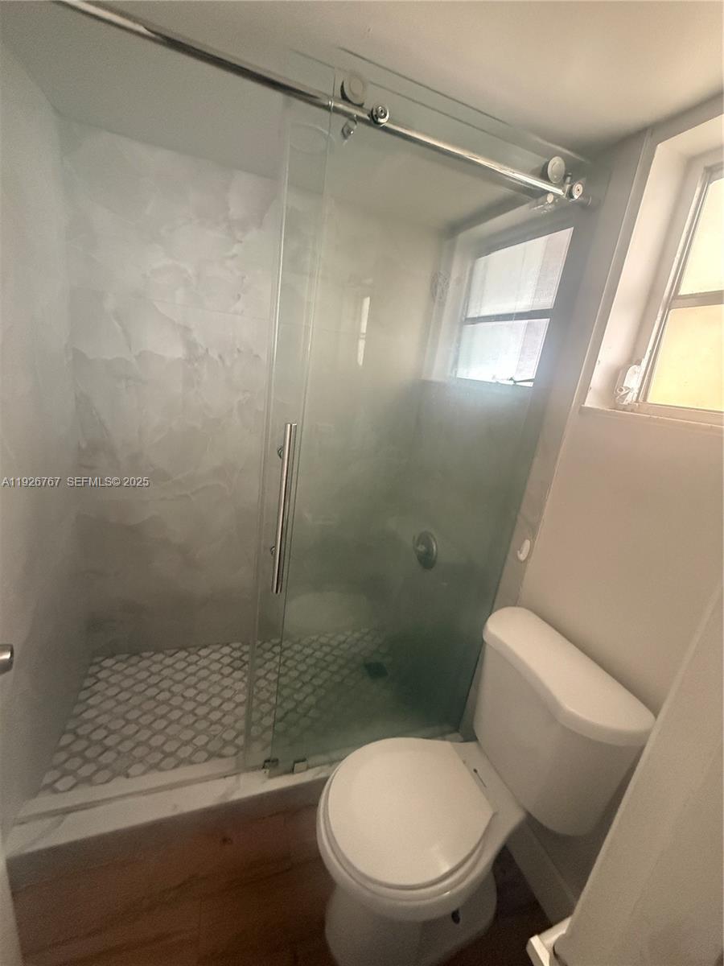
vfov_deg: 102.1
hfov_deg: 85.7
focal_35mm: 14
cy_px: 483
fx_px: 390
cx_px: 362
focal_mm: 2.22
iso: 1000
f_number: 2.2
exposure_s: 1/60
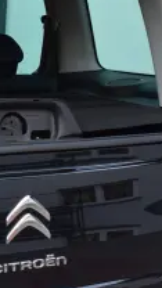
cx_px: -28
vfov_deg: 18.1
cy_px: 17
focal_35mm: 116
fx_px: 886
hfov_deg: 10.3
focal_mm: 24
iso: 400
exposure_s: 1/125
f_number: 5.6
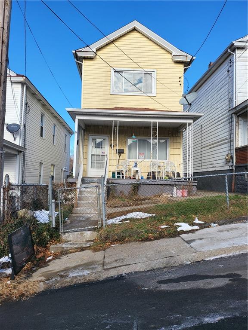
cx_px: 124
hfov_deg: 56.8
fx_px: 229
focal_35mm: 24
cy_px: 165
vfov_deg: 71.6
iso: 40
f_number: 1.8
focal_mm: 5
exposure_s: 1/1449
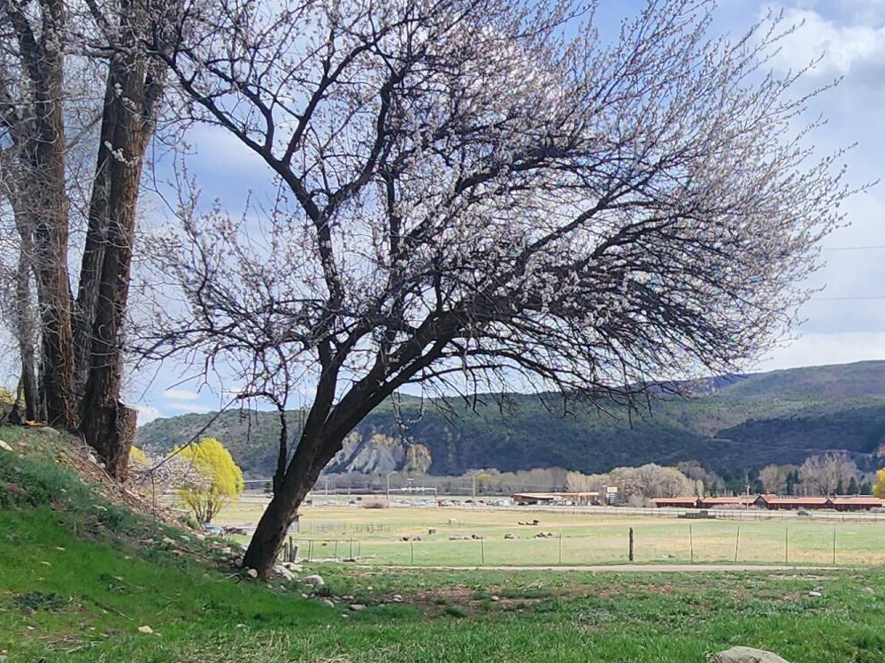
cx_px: 736
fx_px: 997
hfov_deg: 44.9
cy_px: 490
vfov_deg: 36.1
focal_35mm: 39
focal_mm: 2.2
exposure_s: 1/2614
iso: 50
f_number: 2.2
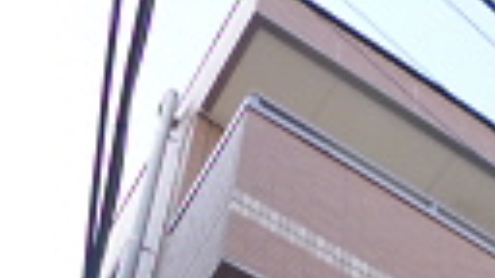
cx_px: 452
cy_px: 593
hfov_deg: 23.5
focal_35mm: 88
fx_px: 1155
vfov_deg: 11.9
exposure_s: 1/320
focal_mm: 4.3
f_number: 2.5
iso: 100
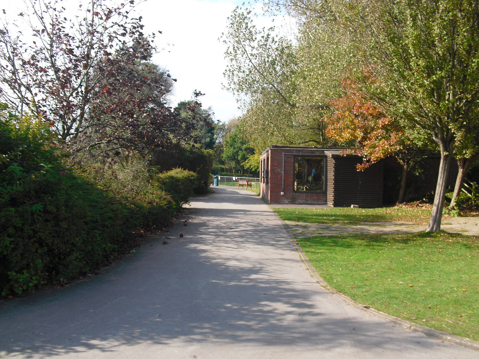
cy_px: 180
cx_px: 240
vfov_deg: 39.7
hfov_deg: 51.4
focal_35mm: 36
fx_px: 498
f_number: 7.8
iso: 100
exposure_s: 1/100
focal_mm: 6.3
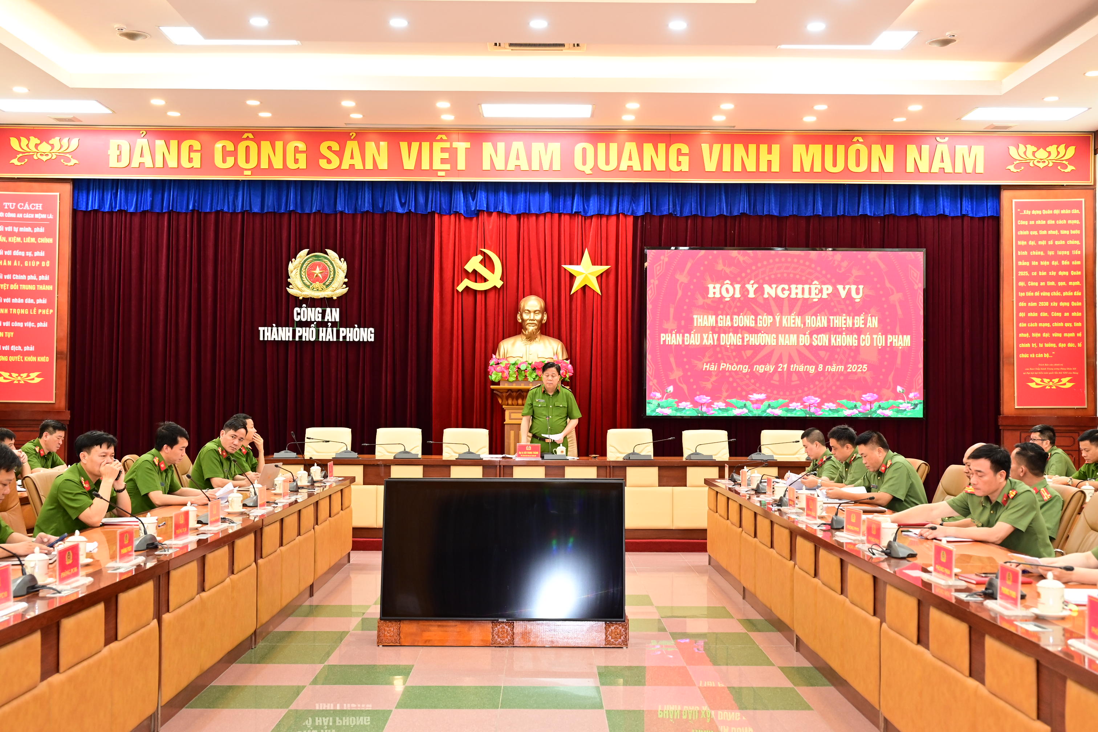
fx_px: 1220
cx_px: 549
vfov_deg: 33.4
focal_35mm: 40
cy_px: 366
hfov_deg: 48.5
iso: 2000
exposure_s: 1/100
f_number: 4.5
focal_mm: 40
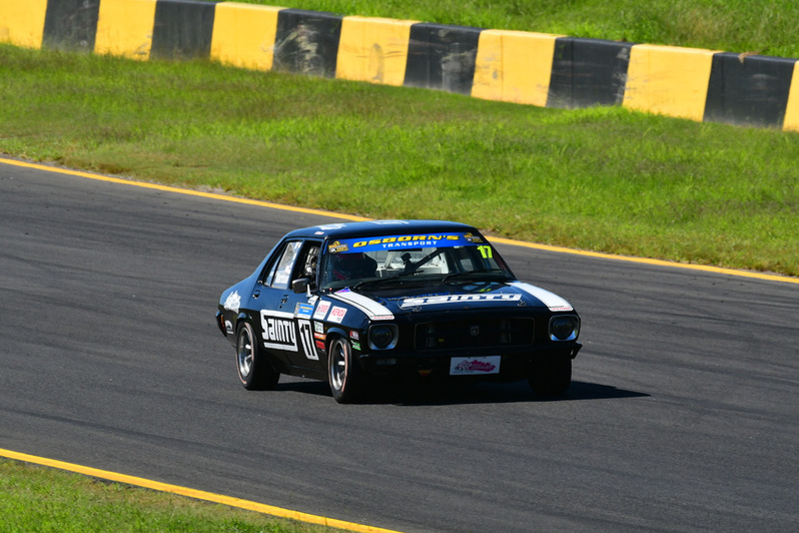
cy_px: 266
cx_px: 400
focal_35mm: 662
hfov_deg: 3.1
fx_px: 14692
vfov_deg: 2.1
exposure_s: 1/640
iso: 500
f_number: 13
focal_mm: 440
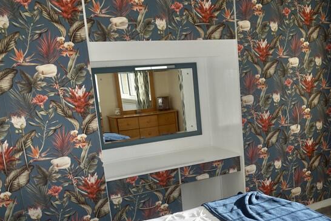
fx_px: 414
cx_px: 262
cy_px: 159
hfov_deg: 41.8
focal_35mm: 45
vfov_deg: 29.5
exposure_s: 1/125
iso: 100
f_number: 6.3
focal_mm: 16
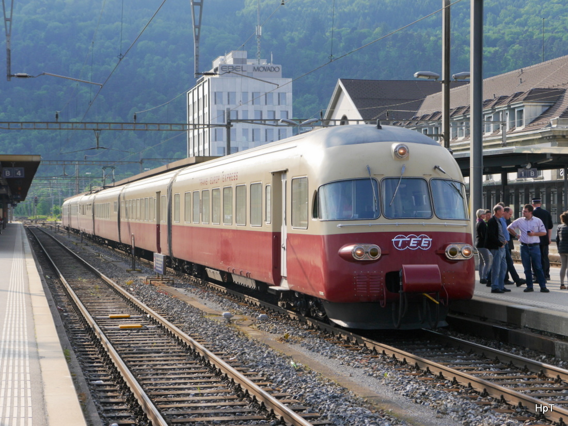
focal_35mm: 84
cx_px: 284
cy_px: 213
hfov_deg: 23.3
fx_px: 1378
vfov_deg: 17.6
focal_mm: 42
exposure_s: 1/250
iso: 160
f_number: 8
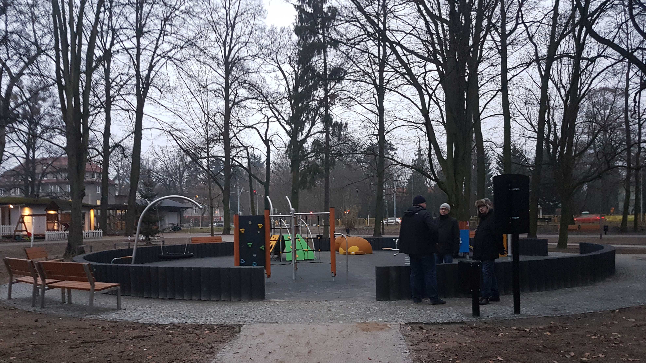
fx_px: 497
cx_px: 325
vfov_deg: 40.0
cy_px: 218
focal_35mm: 29
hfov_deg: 66.1
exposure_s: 1/12
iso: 200
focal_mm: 4.2
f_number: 1.7
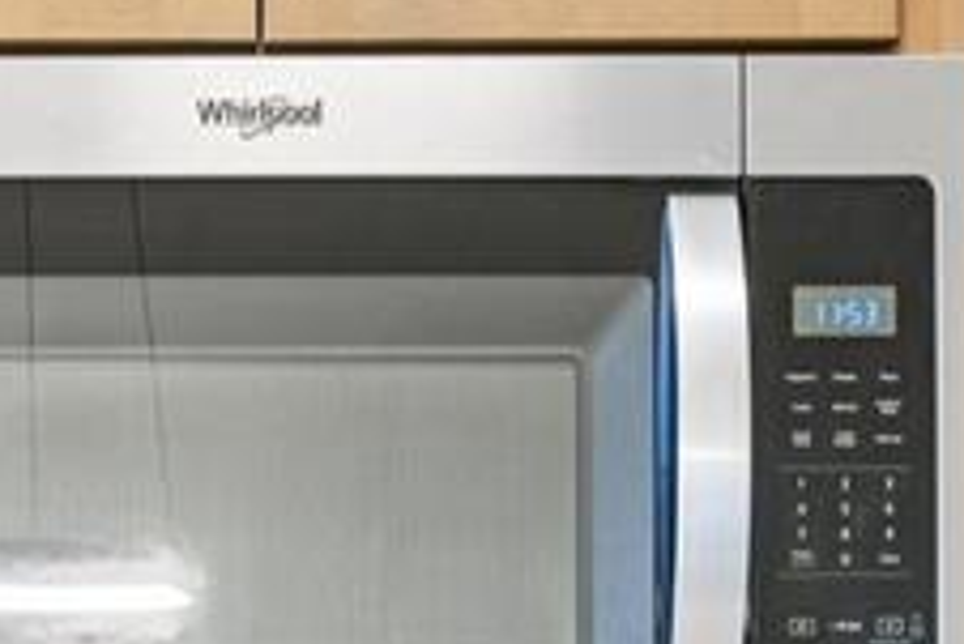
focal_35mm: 106
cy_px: 947
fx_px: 2847
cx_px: 252
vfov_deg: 12.3
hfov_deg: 19.1
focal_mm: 23.5
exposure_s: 1/4
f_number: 11
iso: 400
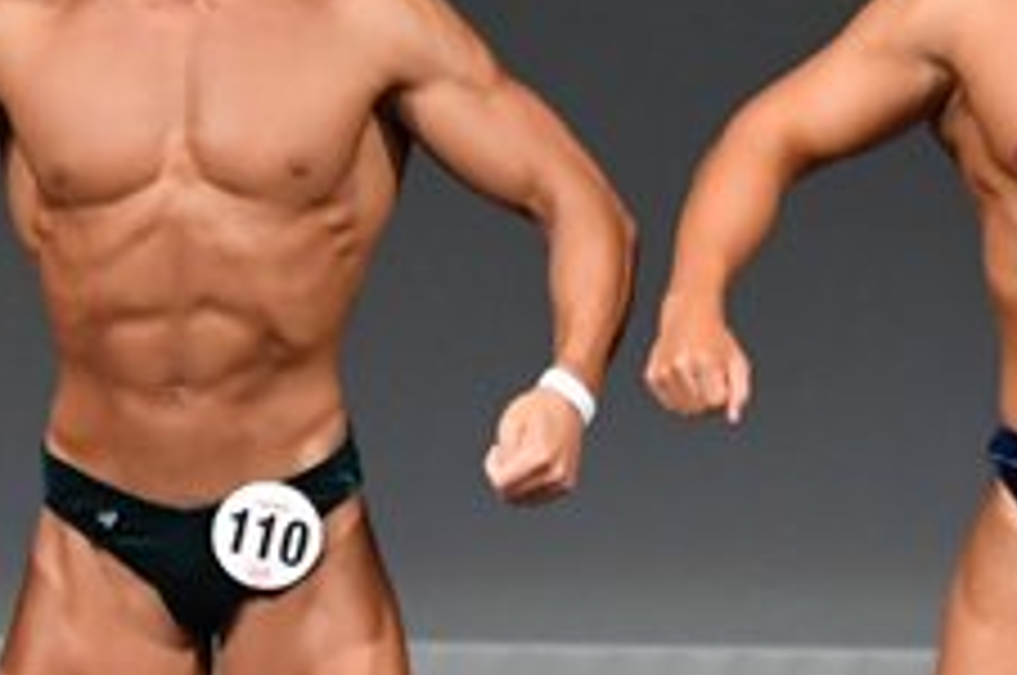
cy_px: 562
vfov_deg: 1.3
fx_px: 30494
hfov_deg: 1.9
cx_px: 272
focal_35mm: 1081
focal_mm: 210
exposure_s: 1/400
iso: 4000
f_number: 5.6
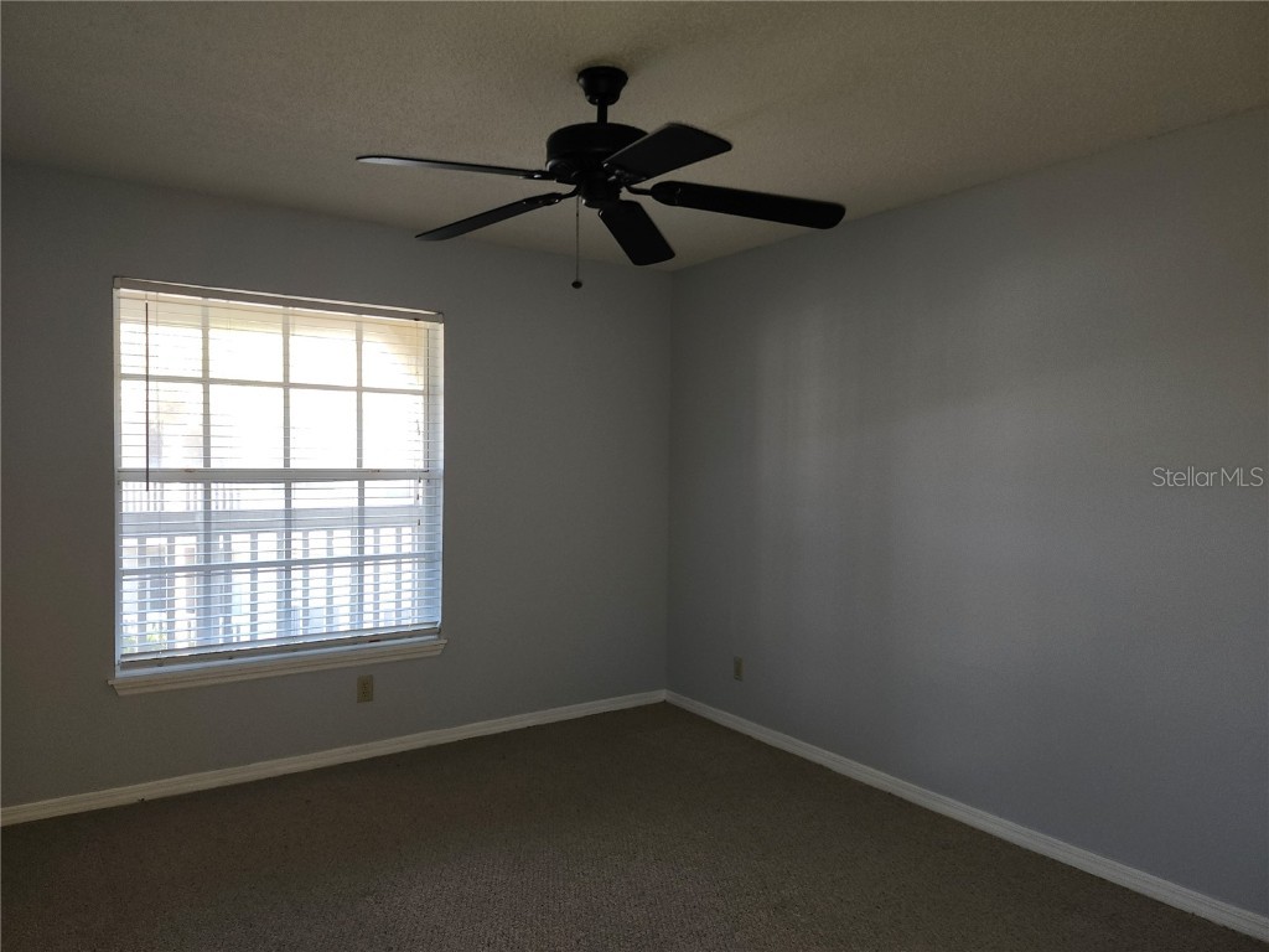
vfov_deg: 58.9
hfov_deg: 73.9
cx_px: 634
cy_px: 476
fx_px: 843
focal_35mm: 23
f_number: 1.8
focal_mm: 5.54
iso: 100
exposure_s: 1/24
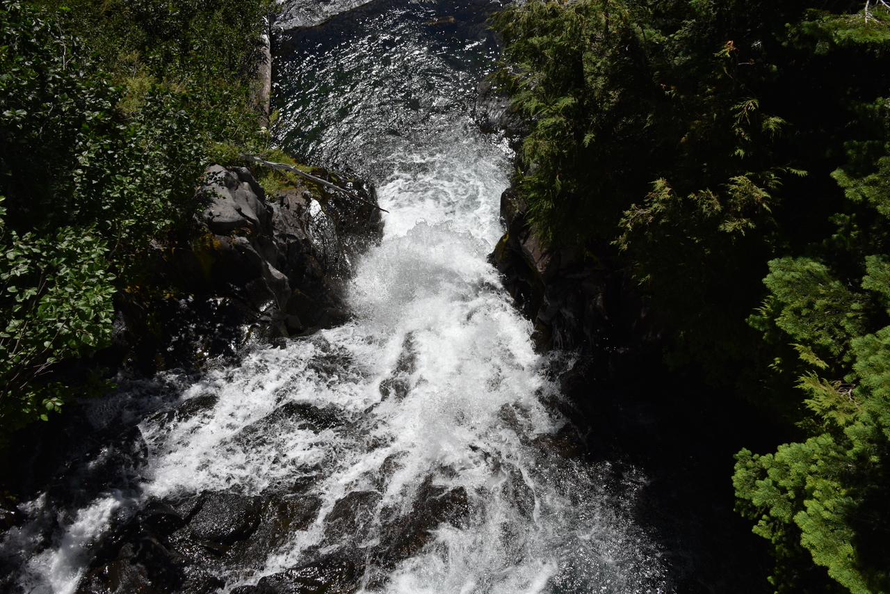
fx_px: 692
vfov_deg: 46.4
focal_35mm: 28
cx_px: 445
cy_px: 297
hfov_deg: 65.5
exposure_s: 1/400
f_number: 11
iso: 100
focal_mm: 28
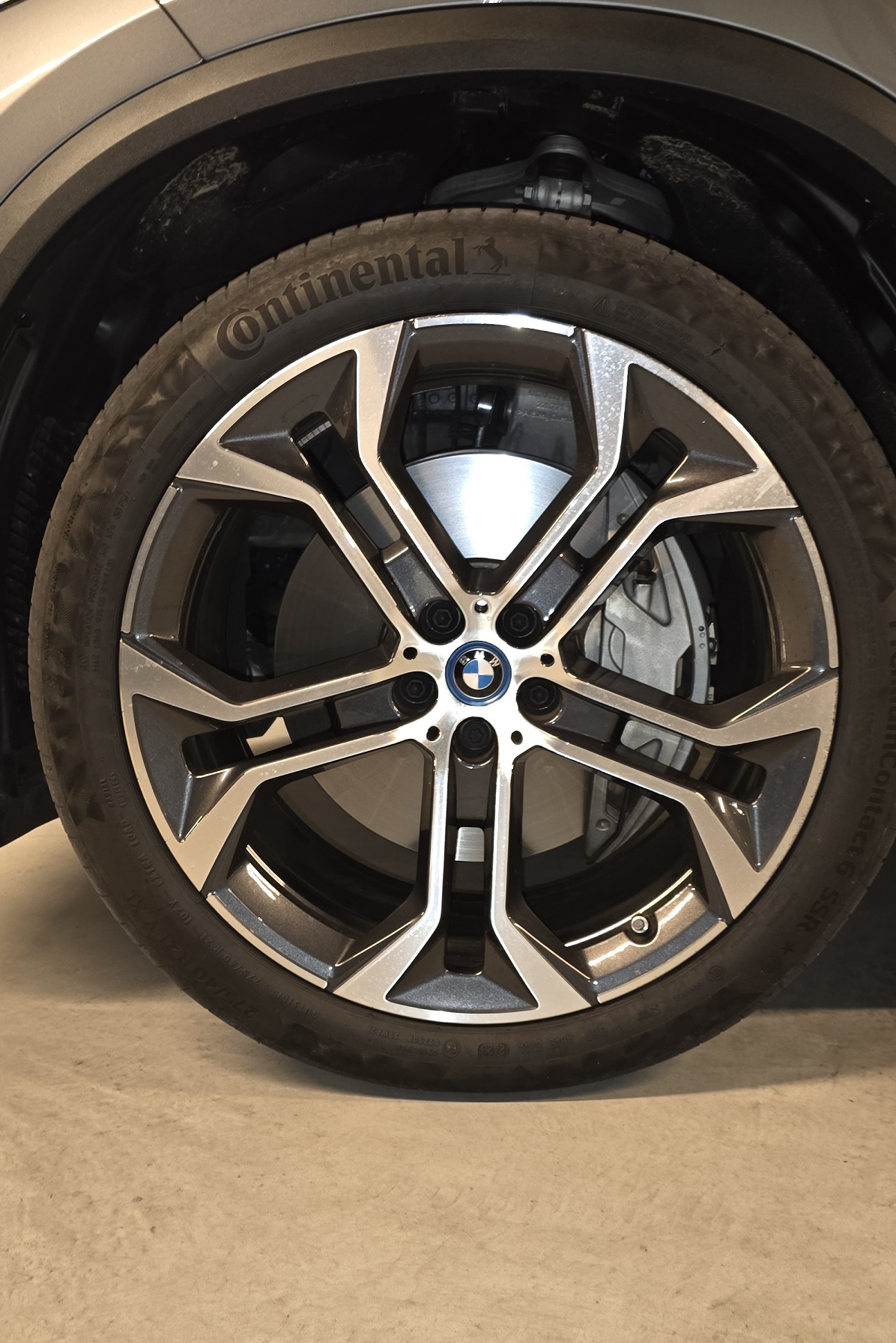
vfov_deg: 58.7
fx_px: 1195
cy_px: 672
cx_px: 471
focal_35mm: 32
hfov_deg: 41.1
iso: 250
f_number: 1.7
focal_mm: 6.3
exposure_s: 1/12.4
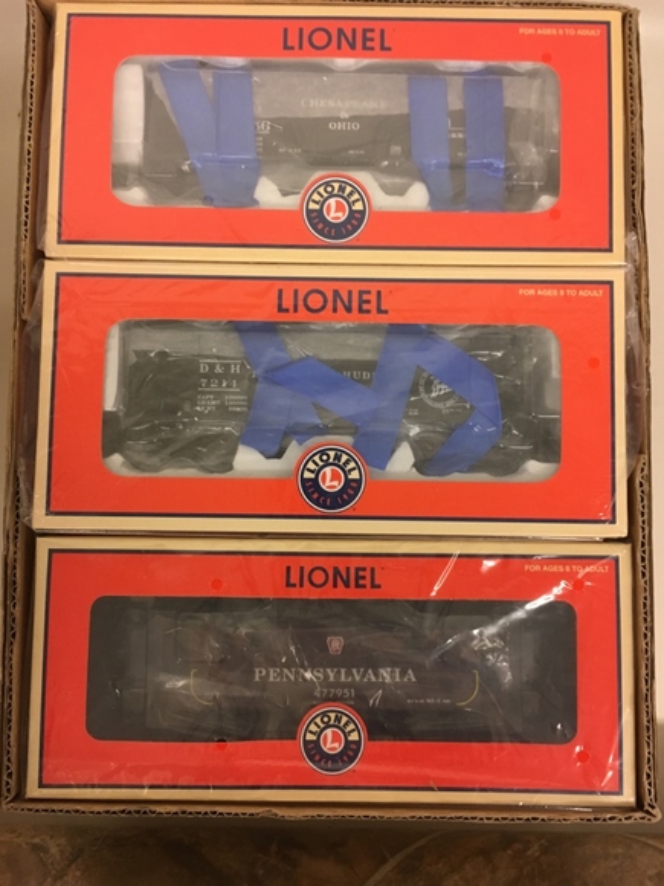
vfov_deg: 61.7
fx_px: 742
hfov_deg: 48.2
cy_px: 443
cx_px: 332
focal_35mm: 29
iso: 125
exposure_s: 1/30
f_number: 2.2
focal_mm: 4.15
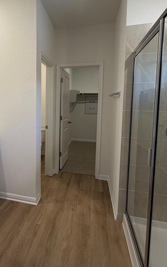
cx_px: 43
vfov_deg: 76.8
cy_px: 117
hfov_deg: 51.0
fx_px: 167
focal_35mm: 23
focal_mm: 2.22
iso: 200
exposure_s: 1/120
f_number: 2.2
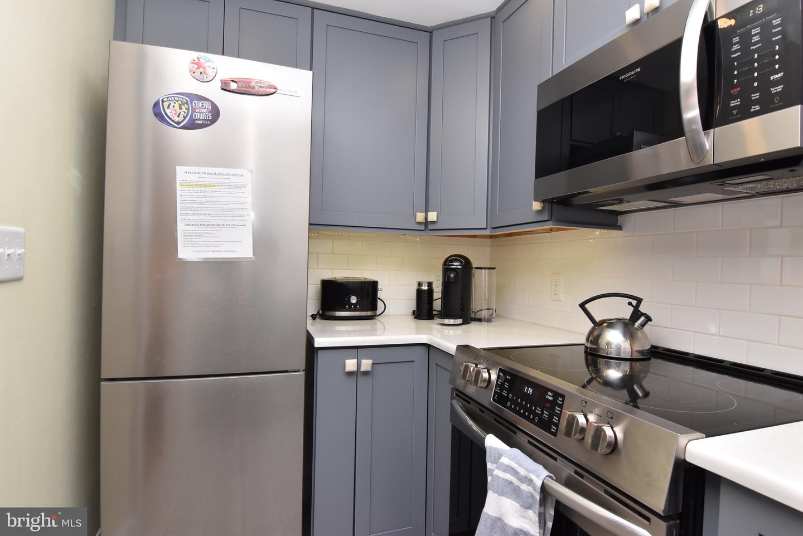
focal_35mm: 18
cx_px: 402
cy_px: 268
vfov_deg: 67.5
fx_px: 402
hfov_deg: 90.0
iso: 800
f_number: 10
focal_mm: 12
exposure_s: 1/100
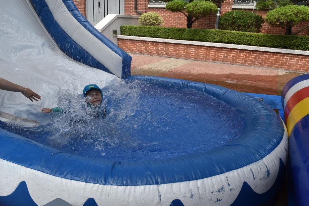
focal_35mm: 29
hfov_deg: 63.6
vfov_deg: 45.0
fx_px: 249
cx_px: 157
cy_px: 104
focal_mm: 18
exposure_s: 1/250
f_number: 8
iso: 320
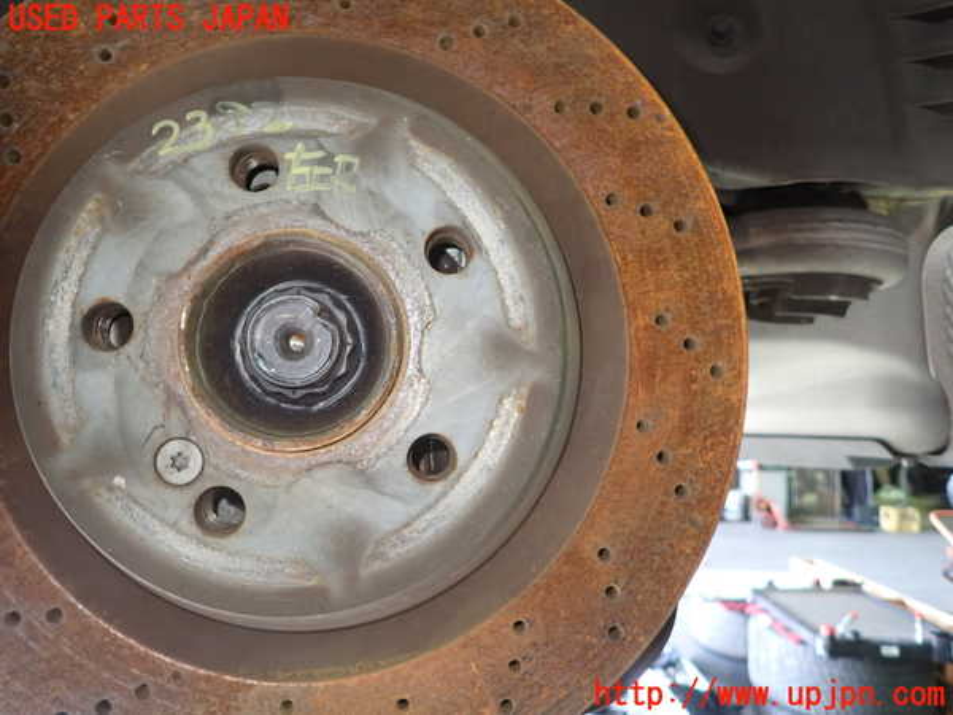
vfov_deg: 54.9
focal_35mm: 25
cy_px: 358
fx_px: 688
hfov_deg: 69.4
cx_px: 476
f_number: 2
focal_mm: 4.5
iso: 250
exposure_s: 1/30
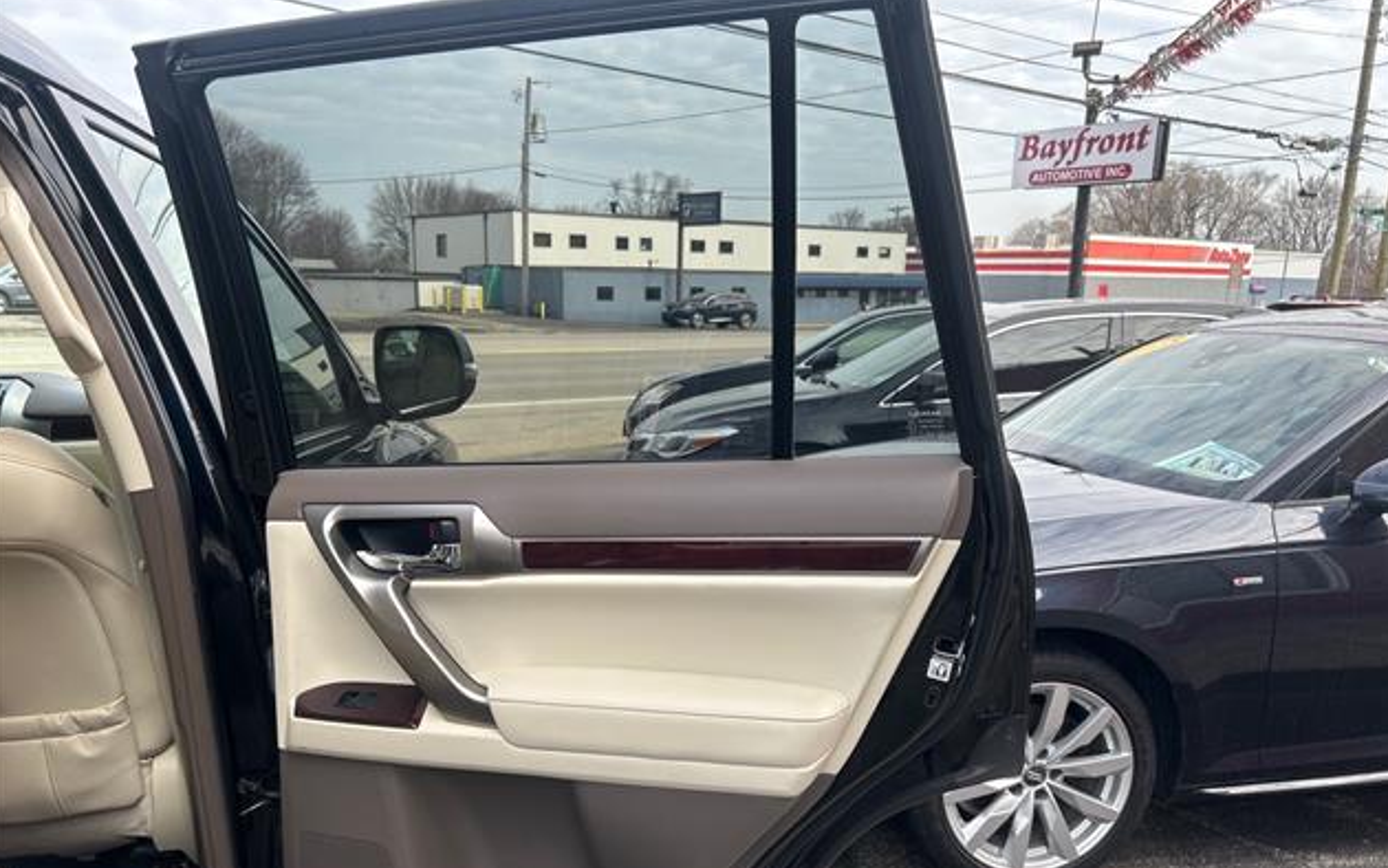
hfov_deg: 66.5
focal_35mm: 28
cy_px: 513
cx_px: 694
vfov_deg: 44.4
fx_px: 1059
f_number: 1.5
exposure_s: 1/873
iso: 50
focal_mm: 5.7
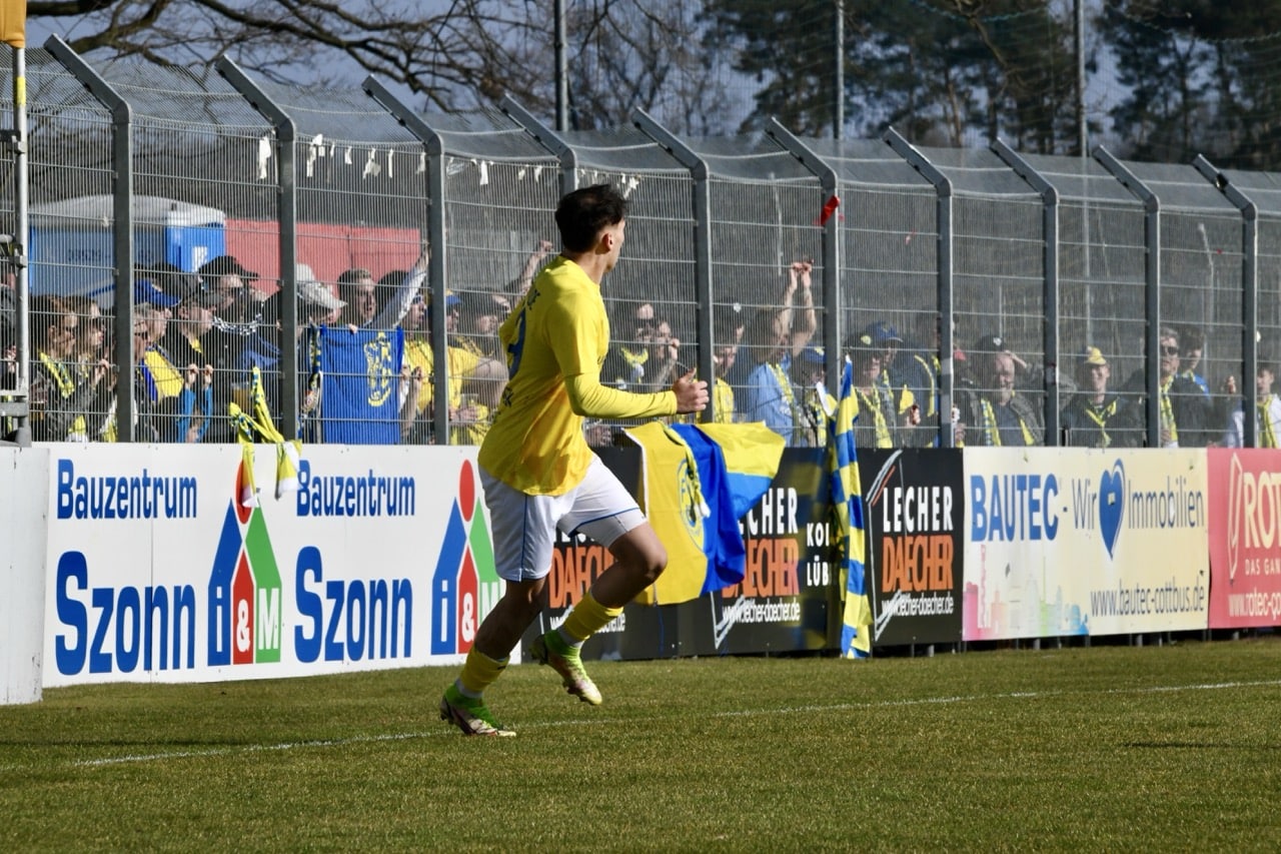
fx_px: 13519
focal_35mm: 380
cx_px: 640
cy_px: 427
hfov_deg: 5.4
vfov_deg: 3.6
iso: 2500
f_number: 20
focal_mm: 380
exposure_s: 1/1600
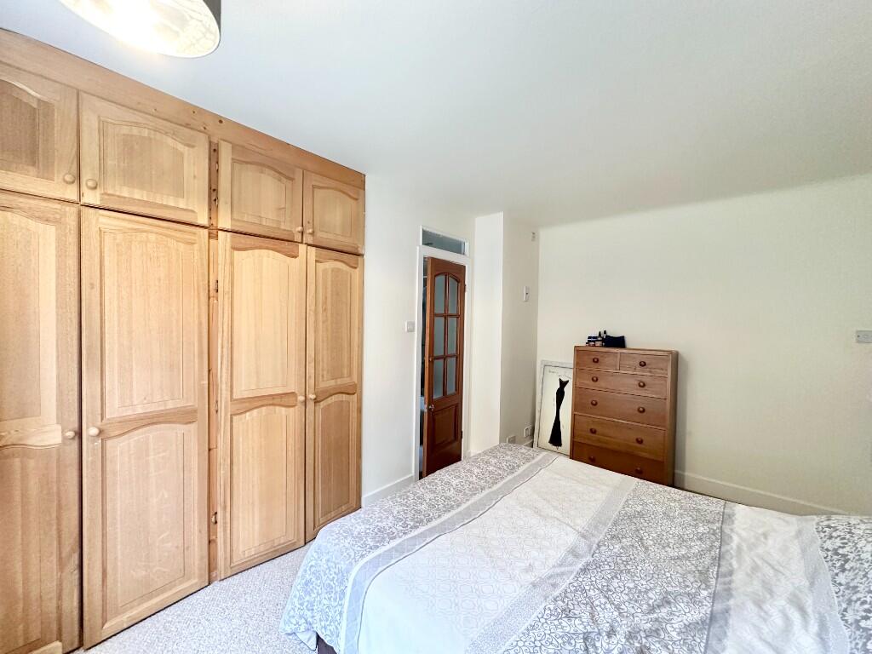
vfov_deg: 85.7
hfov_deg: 102.1
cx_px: 436
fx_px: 353
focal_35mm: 14
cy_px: 327
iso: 320
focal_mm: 2.22
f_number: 2.2
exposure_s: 1/75
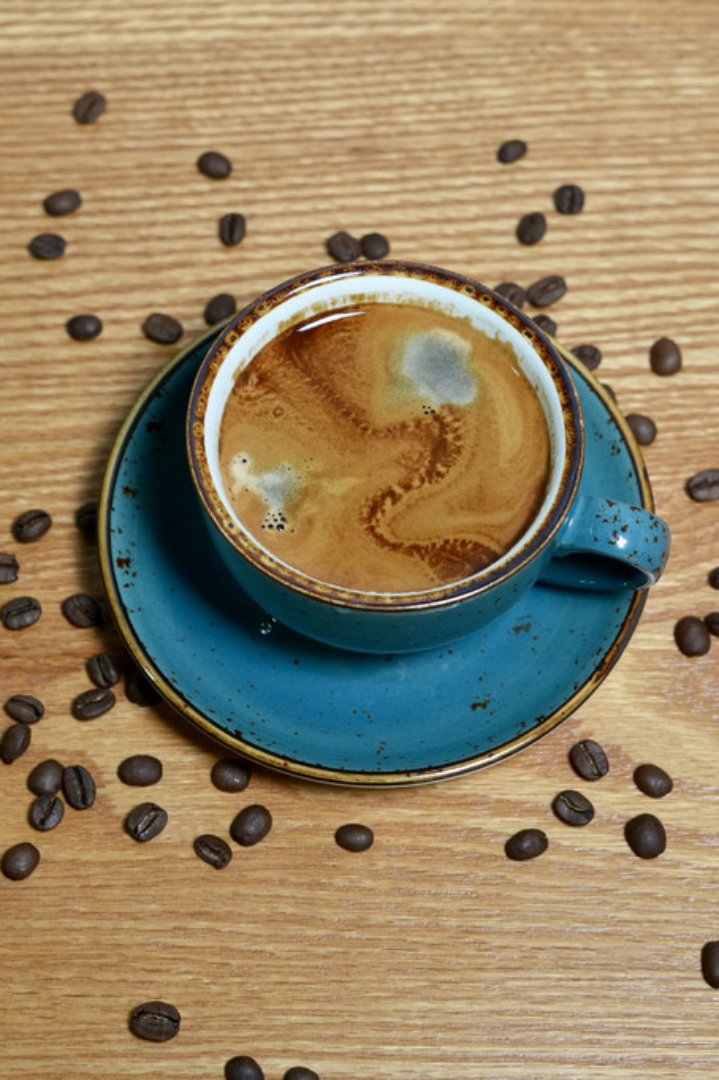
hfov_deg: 15.5
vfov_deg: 23.1
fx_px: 2639
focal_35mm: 88
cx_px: 392
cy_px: 462
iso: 1000
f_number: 4
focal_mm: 50
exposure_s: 1/160
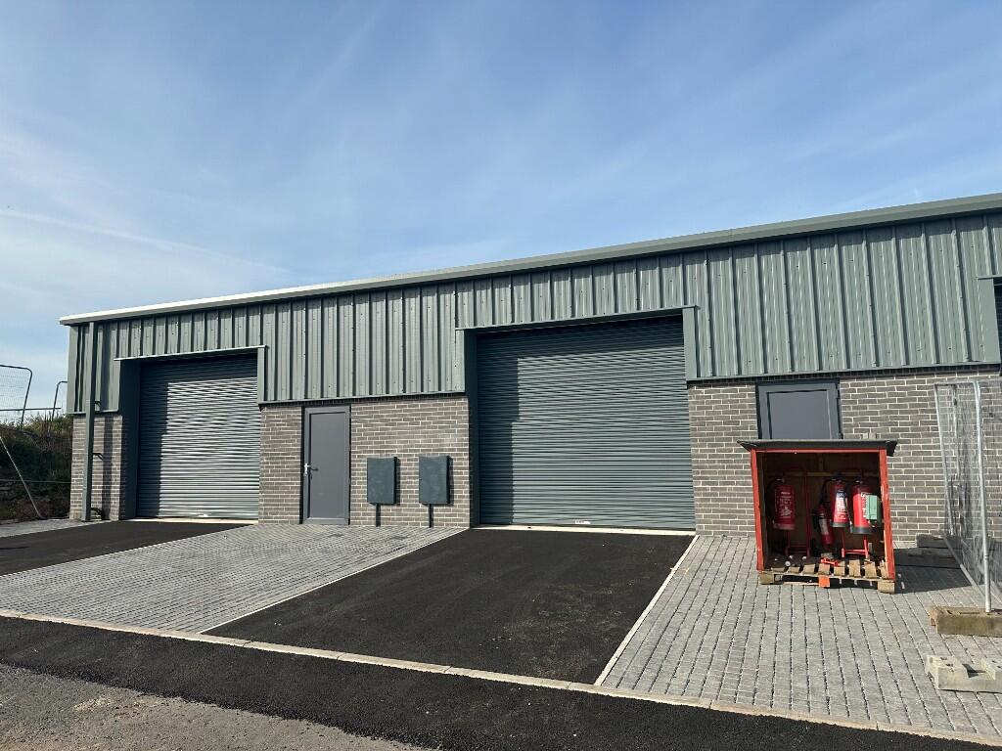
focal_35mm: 24
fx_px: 695
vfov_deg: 56.8
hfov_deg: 71.6
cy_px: 376
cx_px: 501
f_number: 1.78
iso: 80
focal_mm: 6.86
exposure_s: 1/4545
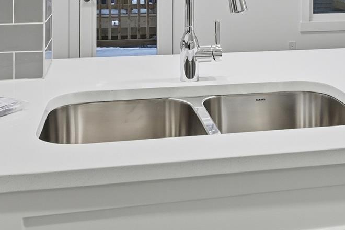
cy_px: -43
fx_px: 508
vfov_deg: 23.4
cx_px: 214
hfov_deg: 37.3
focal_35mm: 53
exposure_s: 1/160
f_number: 8
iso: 250
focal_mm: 14
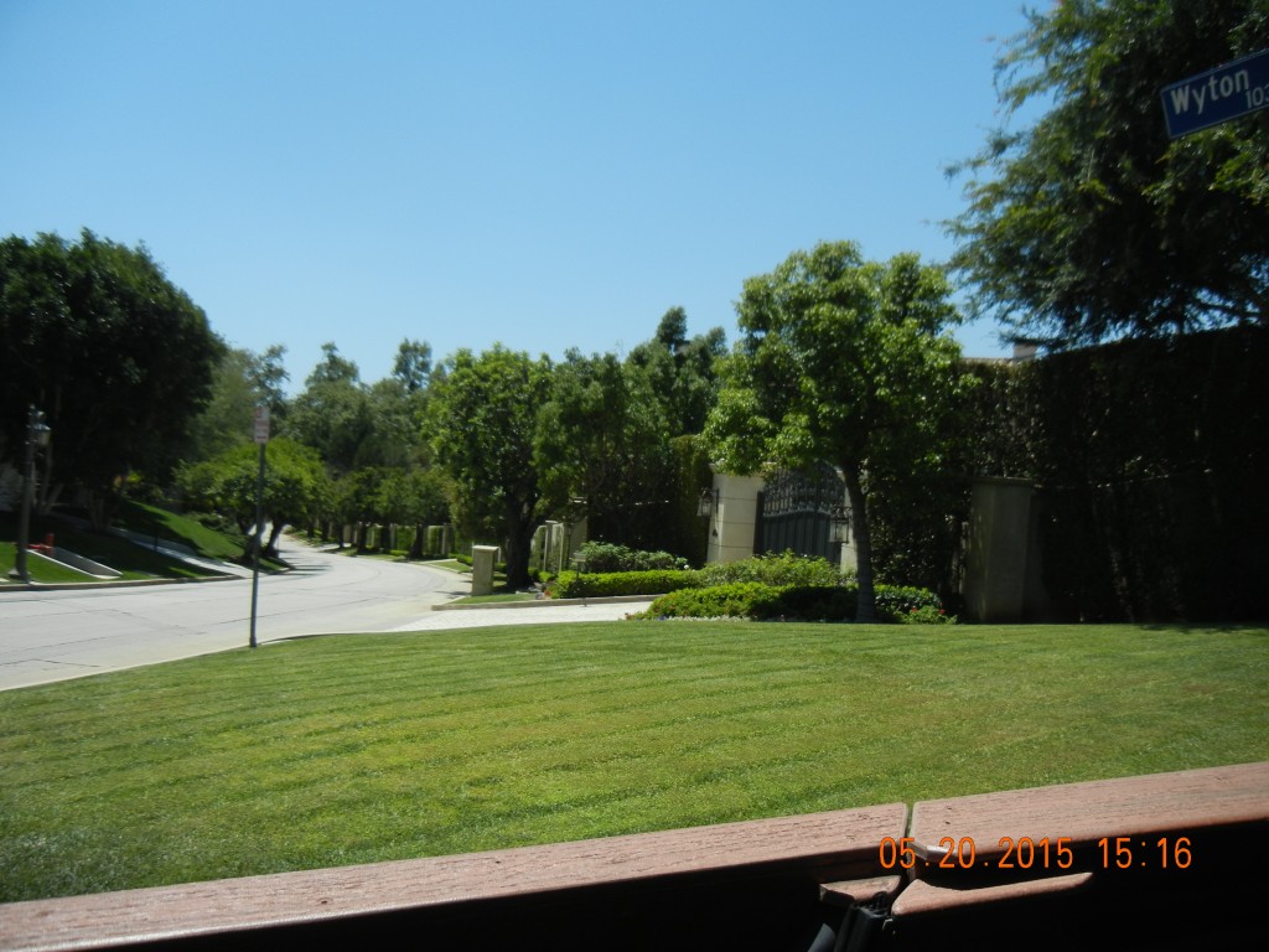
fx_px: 1100
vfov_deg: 46.8
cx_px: 634
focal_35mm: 30
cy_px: 476
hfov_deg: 60.0
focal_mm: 5.4
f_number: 7
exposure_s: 1/442
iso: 160
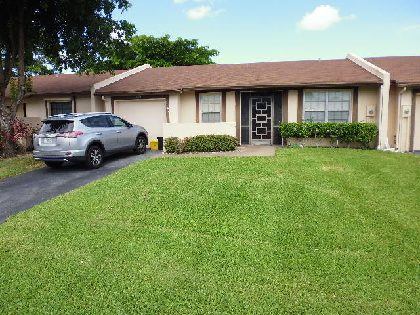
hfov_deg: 71.6
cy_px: 158
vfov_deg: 56.8
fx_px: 291
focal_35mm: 24
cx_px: 210
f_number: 2.8
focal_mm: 4.3
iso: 100
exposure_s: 1/500
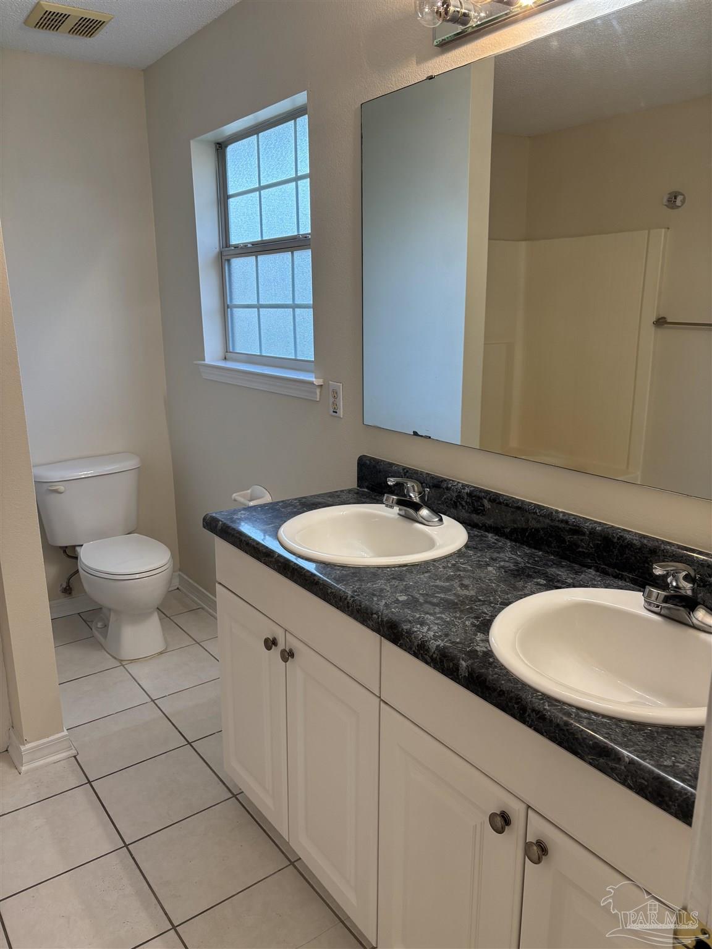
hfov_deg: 53.1
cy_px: 474
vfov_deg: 67.3
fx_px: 713
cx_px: 356
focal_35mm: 26
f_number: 1.6
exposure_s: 1/60
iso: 100
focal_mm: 5.96
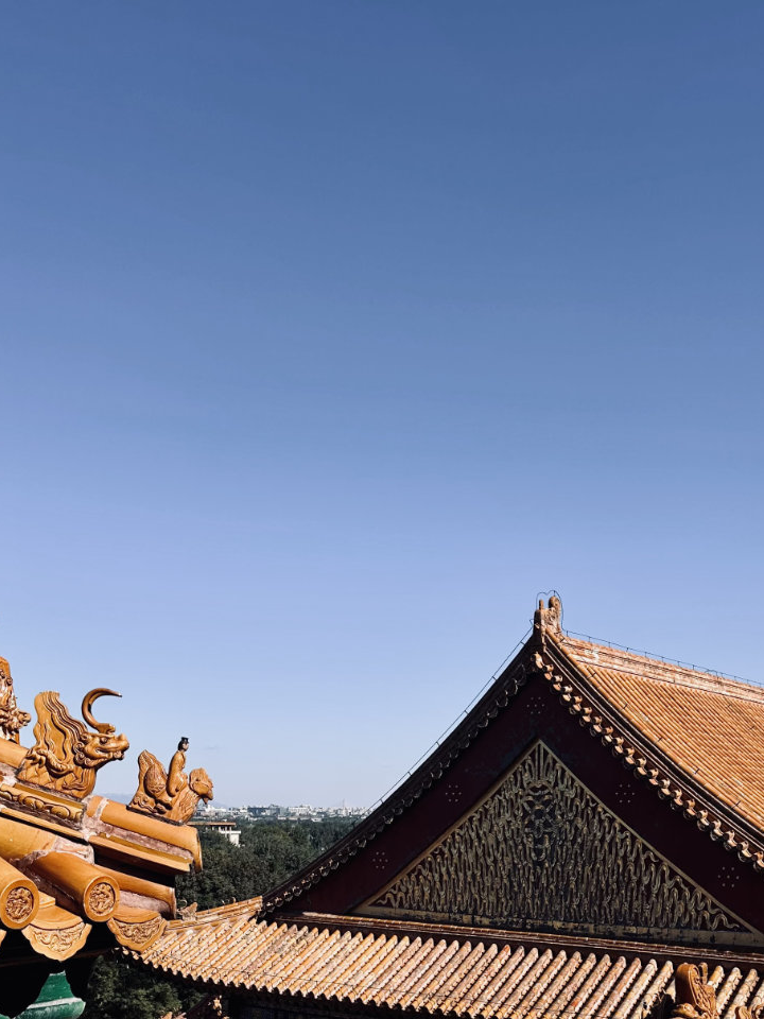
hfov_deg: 35.9
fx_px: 1177
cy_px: 747
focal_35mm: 40
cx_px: 412
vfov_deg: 45.4
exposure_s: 1/4762
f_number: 1.8
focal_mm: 6.9
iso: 80
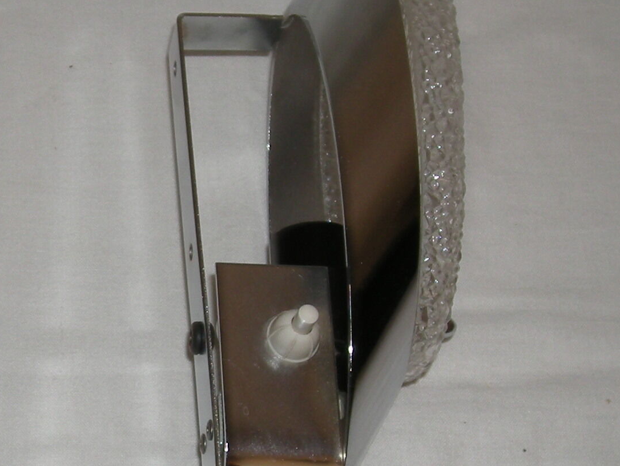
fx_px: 1774
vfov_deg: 14.9
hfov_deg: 19.3
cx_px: 21
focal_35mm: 99
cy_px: 310
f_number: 2.8
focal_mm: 5.7
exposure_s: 1/30
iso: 50
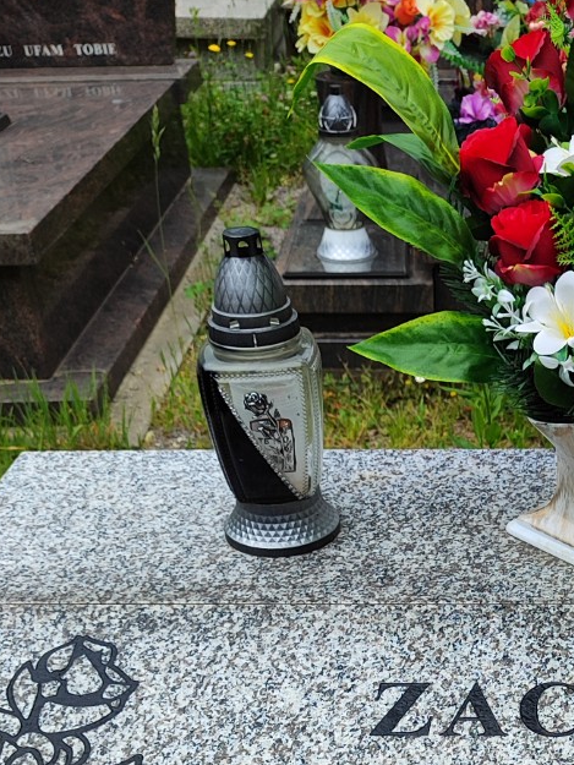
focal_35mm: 53
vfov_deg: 32.8
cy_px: 788
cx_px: 493
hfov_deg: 26.8
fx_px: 1171
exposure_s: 1/268
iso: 50
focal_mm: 5.59
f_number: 1.88
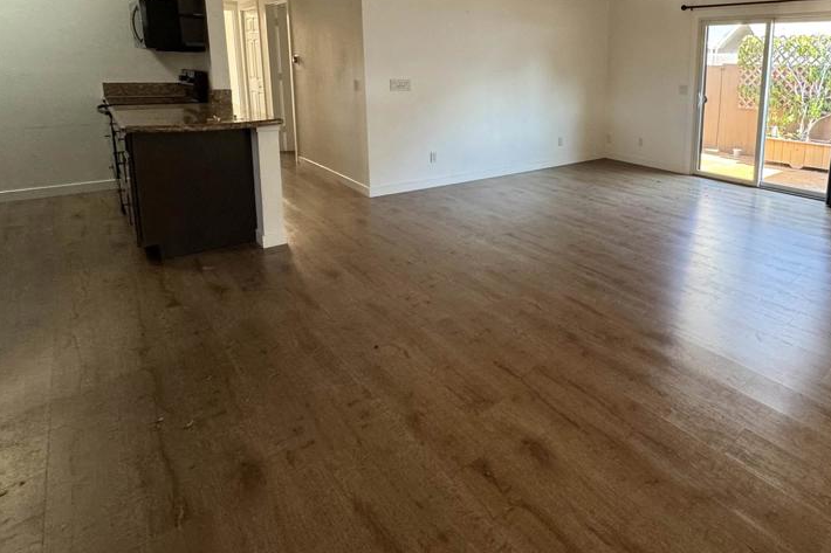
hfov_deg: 76.8
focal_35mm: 21
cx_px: 596
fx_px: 485
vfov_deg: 56.7
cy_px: 141
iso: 250
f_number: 2.2
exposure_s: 1/99
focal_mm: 2.22
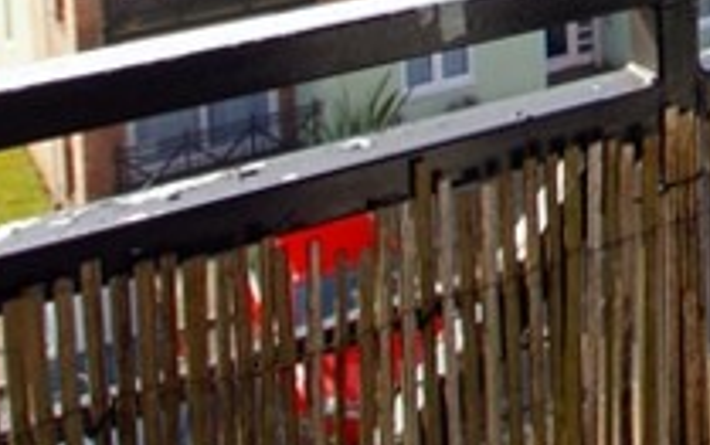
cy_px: -382
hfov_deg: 23.4
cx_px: 985
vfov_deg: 14.9
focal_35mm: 75
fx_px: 1452
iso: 100
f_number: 6.3
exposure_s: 1/60
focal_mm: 10
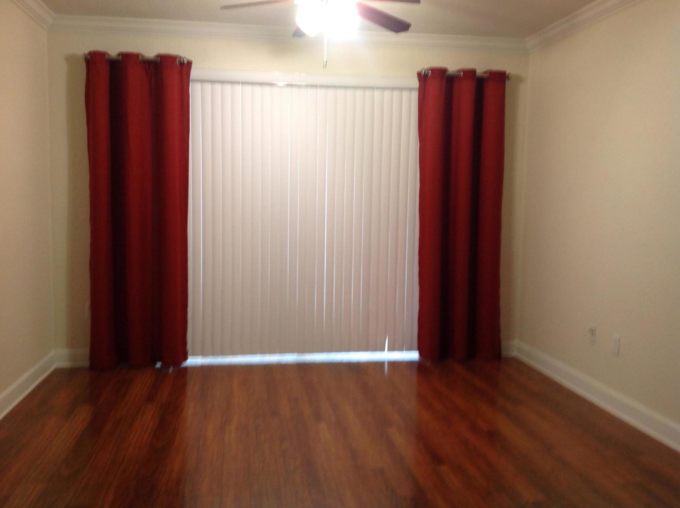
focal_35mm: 35
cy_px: 254
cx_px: 340
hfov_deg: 52.7
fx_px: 686
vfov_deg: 40.6
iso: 80
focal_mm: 4.28
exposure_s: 1/15
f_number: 2.4
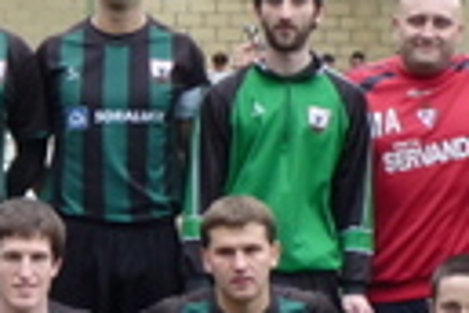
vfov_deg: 6.6
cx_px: -236
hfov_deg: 9.7
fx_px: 2684
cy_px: 324
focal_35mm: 206
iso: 200
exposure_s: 1/160
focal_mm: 7.1
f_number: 3
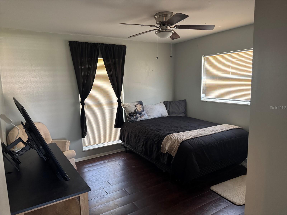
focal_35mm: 24
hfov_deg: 71.6
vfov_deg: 56.8
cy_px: 108
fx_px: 199
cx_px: 144
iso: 500
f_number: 1.78
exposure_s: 1/60
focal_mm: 6.76
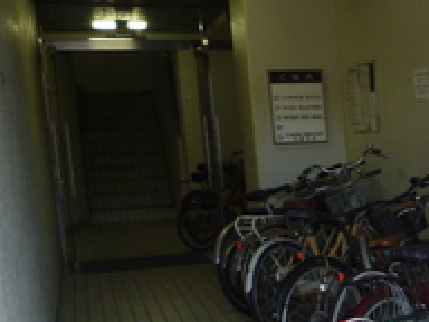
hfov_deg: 23.6
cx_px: 554
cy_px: 291
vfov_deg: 19.8
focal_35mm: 73
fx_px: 905
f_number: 2.8
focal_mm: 4.4
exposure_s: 1/30
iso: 100
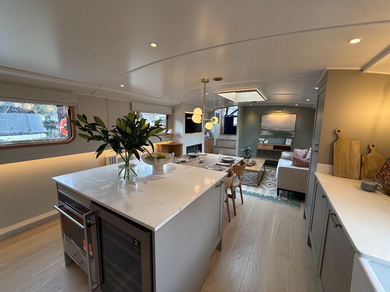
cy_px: 146
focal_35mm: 14
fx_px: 158
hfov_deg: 102.1
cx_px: 195
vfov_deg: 85.7
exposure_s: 1/100
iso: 64
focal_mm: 2.22
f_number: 2.2
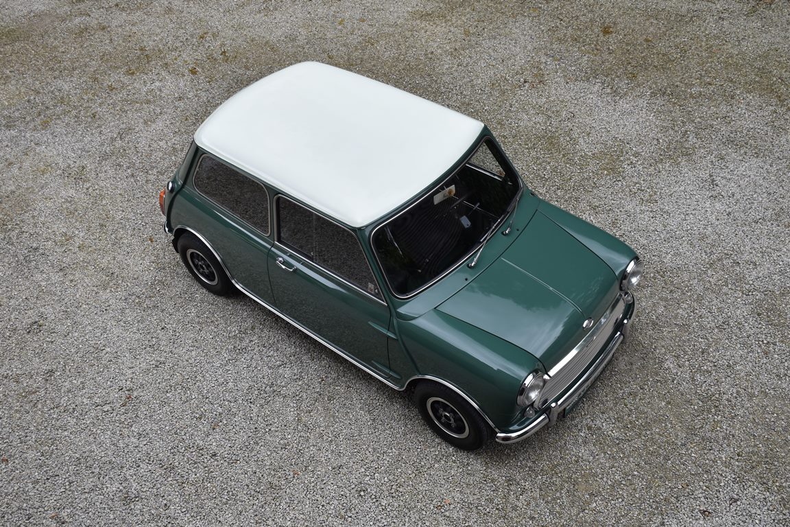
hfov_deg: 55.1
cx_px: 395
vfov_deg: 38.4
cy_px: 264
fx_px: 757
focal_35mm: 34
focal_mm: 23
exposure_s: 1/250
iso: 200
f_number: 5.6
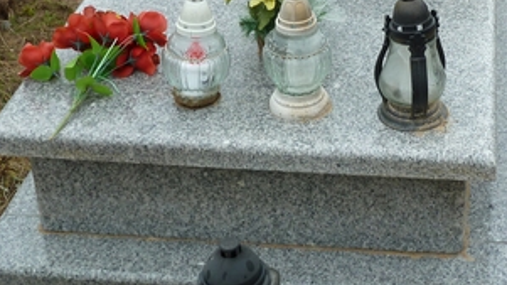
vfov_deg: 14.5
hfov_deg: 25.9
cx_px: 372
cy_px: -49
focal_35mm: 81
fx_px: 1088
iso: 80
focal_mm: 5.7
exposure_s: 1/100
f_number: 3.5
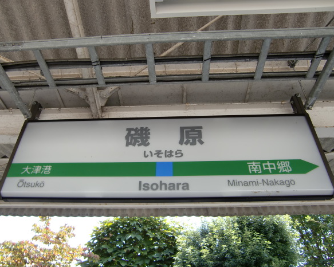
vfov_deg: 48.5
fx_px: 296
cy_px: 134
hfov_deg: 58.8
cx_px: 160
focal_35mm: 30
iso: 64
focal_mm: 4.9
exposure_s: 1/200
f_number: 2.6
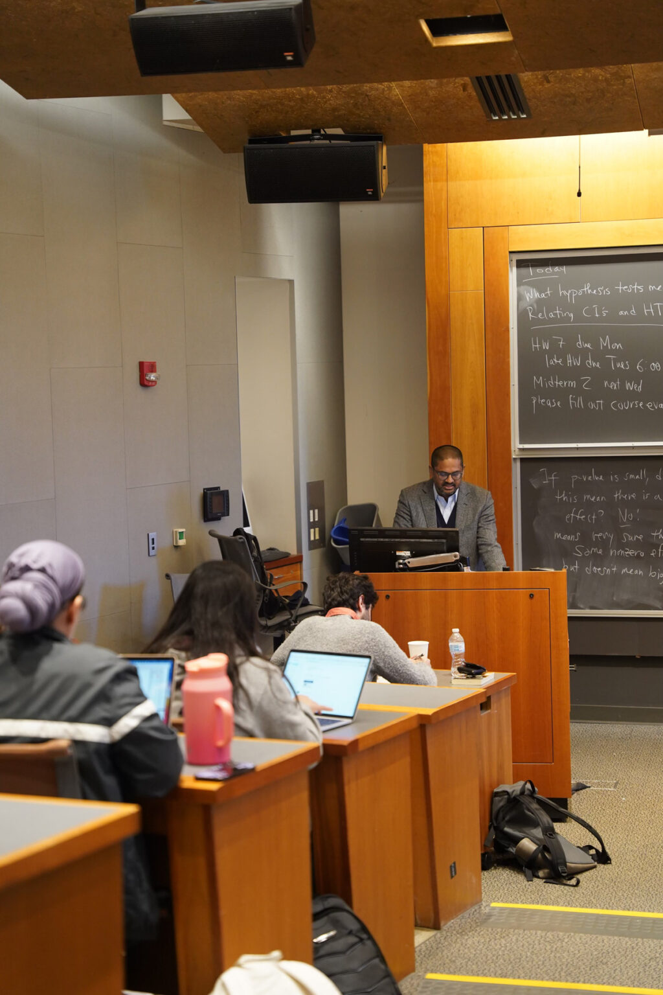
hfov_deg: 19.5
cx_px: 332
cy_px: 498
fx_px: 1934
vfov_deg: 28.8
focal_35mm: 70
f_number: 2.8
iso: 2000
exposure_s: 1/160
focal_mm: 70
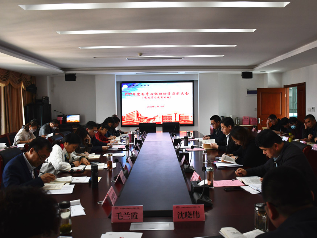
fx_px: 302
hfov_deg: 55.3
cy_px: 117
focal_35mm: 33
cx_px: 170
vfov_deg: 42.9
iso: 800
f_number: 3.5
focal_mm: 20
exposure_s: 1/250
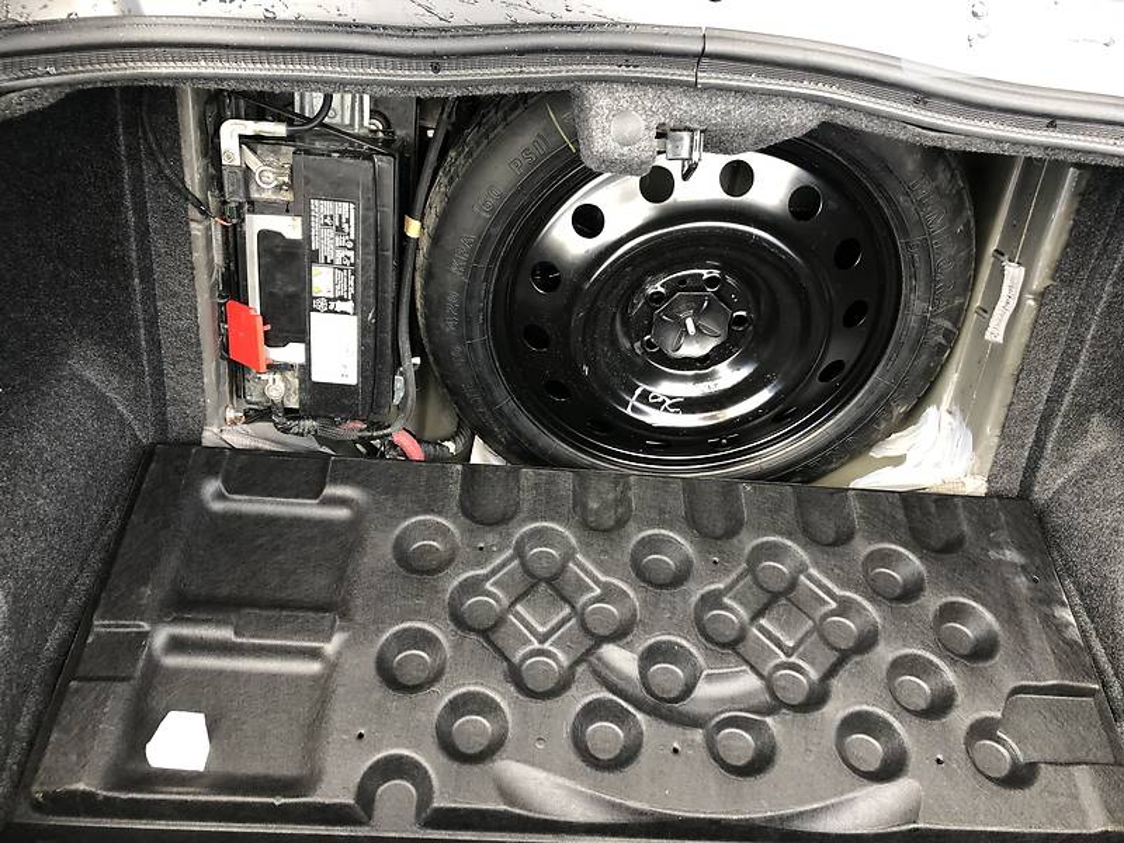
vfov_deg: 49.7
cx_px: 562
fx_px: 909
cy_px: 422
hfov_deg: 63.4
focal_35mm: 28
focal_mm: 4
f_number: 1.8
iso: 32
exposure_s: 1/44
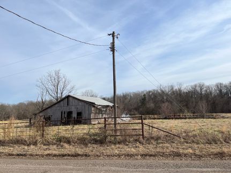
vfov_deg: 53.0
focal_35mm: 26
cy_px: 86
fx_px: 173
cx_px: 116
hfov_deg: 67.3
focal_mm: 5.1
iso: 50
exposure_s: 1/5076
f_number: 1.6
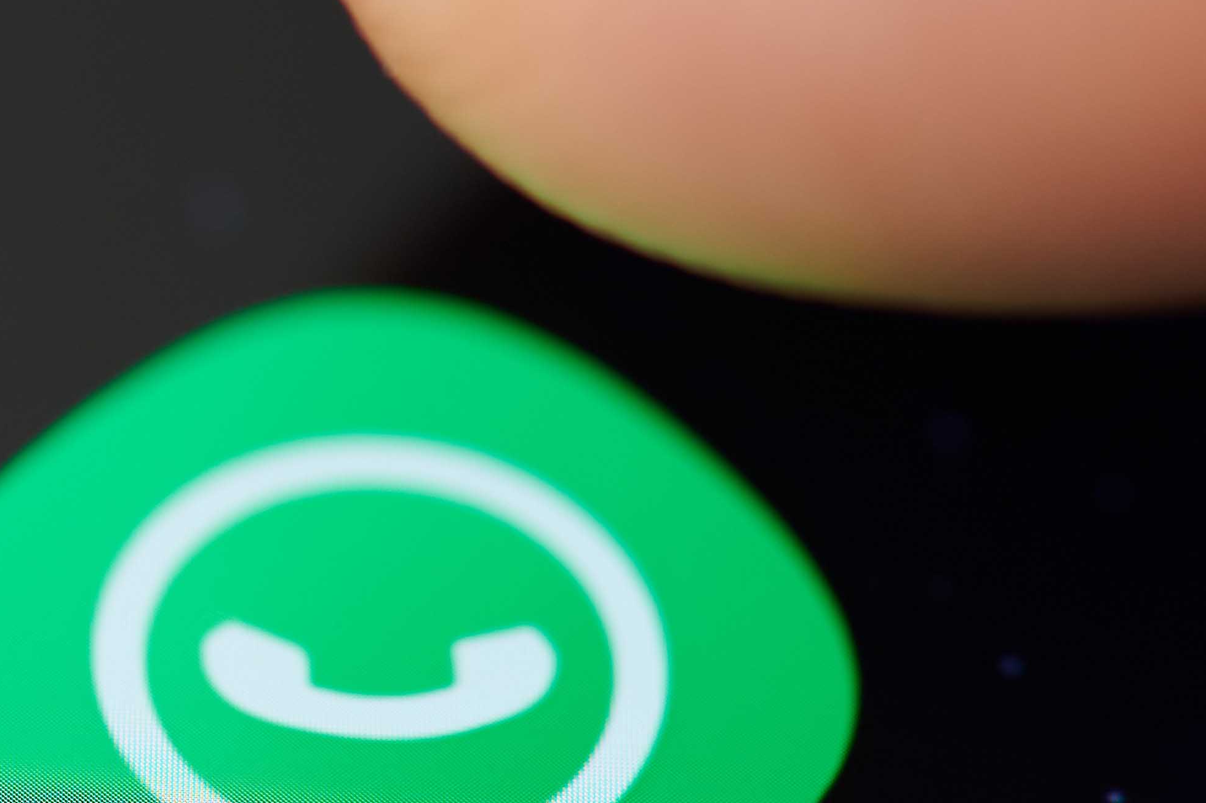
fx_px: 10846
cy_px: 278
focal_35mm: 324
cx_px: 27
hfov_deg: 6.3
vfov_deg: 4.2
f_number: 7.1
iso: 200
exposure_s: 1/30
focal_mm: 105
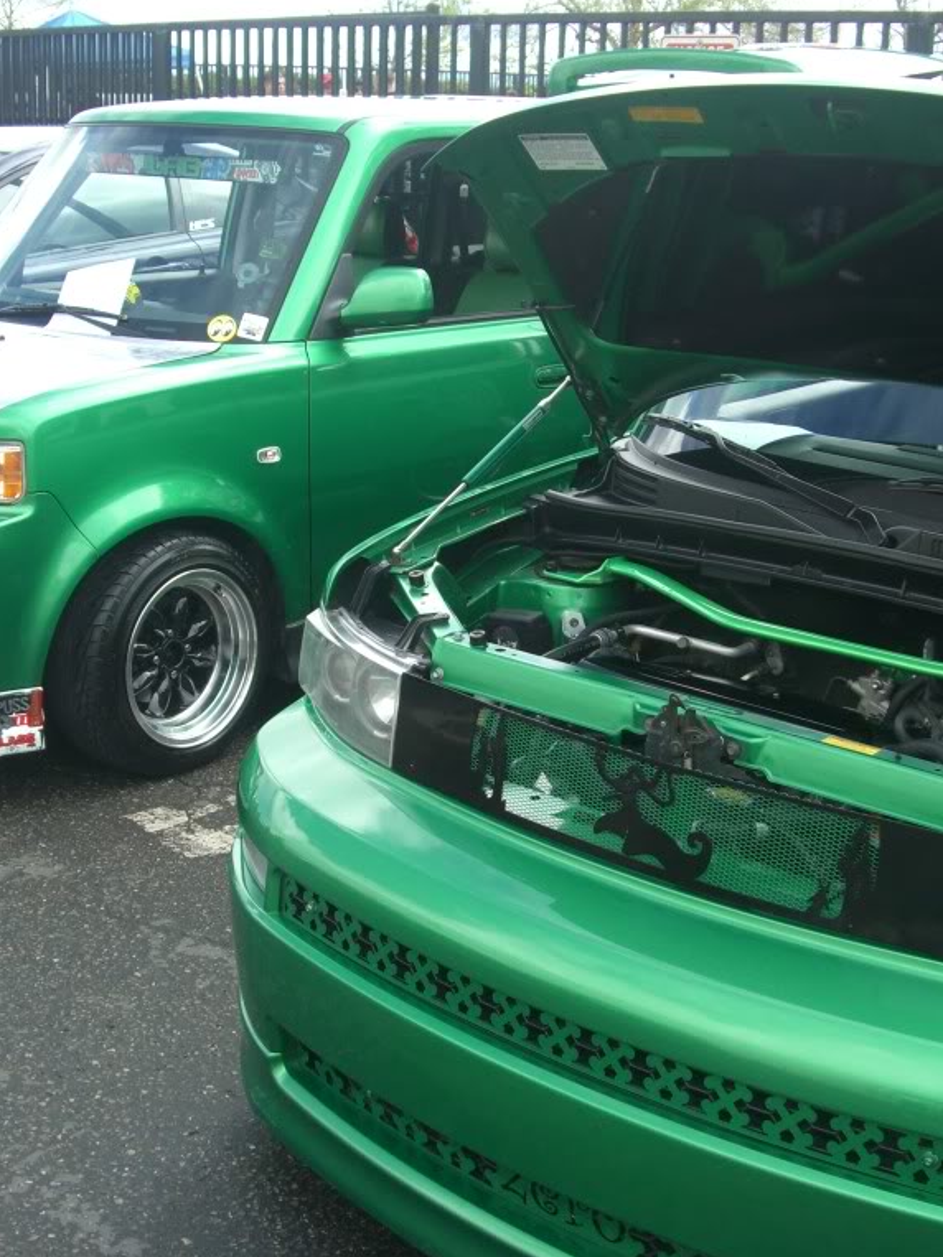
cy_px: 628
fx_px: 1853
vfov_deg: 37.5
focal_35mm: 51
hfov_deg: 28.6
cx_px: 470
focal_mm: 7.9
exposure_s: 1/200
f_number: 2.8
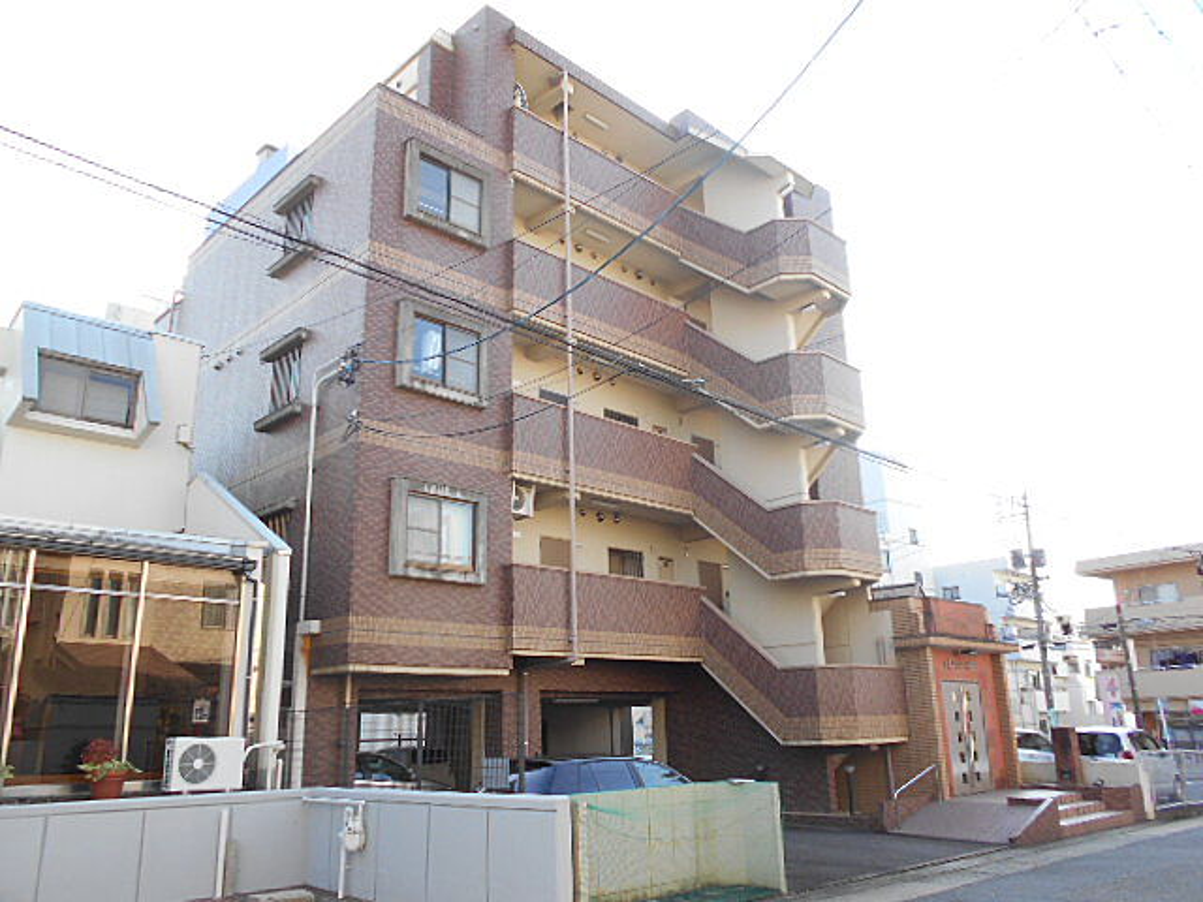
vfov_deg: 53.1
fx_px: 904
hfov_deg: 67.3
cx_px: 602
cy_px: 451
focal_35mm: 26
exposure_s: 1/160
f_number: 3.2
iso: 80
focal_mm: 4.6
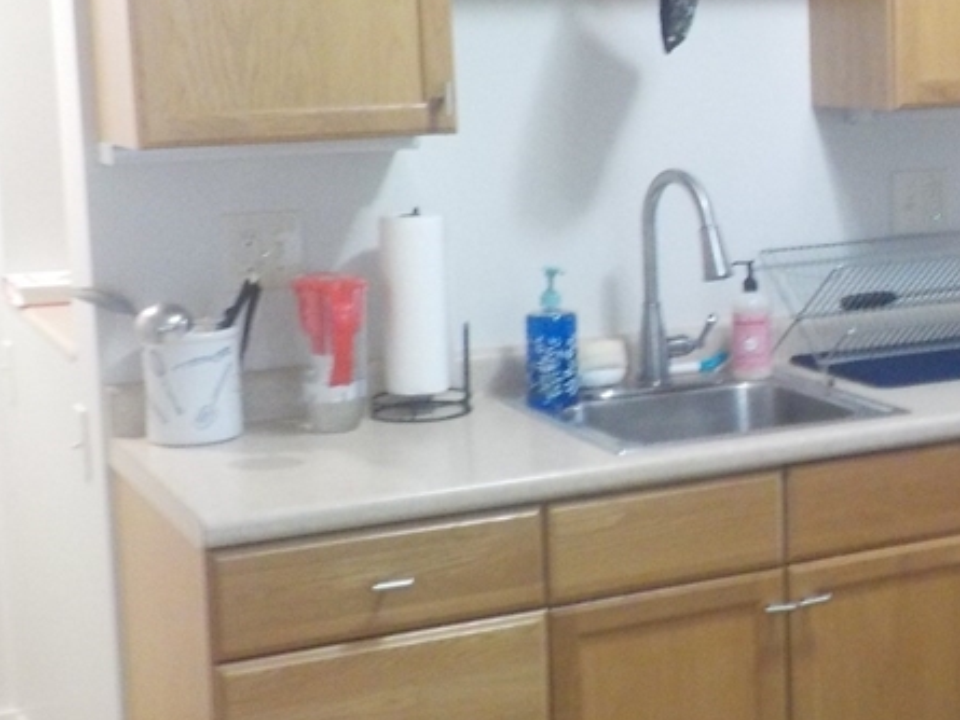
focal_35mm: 69
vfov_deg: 21.2
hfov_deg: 26.4
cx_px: 997
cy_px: 241
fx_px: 1914
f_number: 3.3
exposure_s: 1/13
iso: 400
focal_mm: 4.1
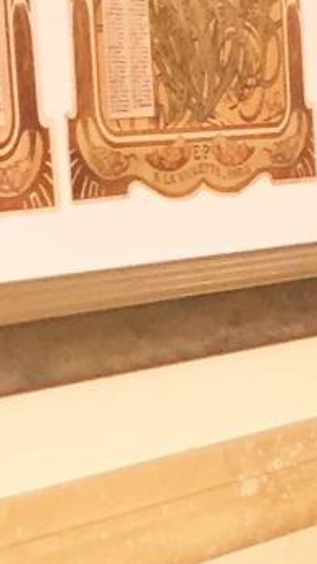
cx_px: 734
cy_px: 664
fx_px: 2708
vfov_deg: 11.7
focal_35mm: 181
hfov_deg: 6.4
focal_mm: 4.15
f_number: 2.2
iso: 80
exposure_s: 1/30
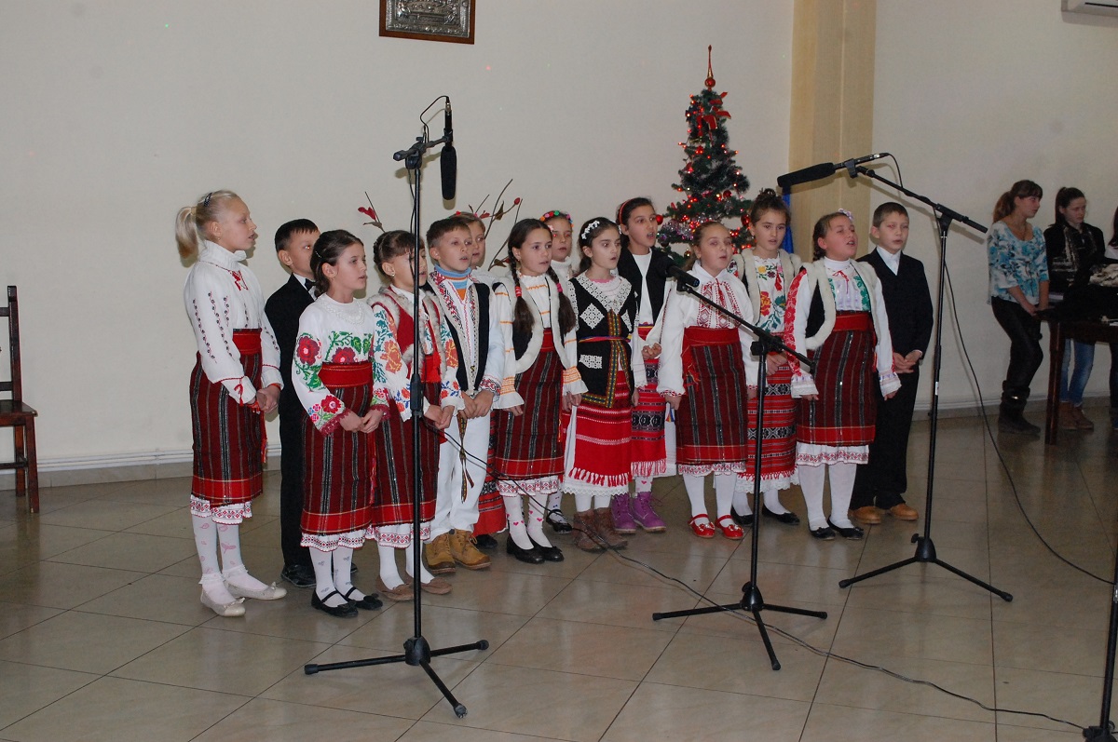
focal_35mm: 42
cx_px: 559
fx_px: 1303
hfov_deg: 46.4
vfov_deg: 31.8
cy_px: 371
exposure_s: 1/50
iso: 1600
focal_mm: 28
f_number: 5.6
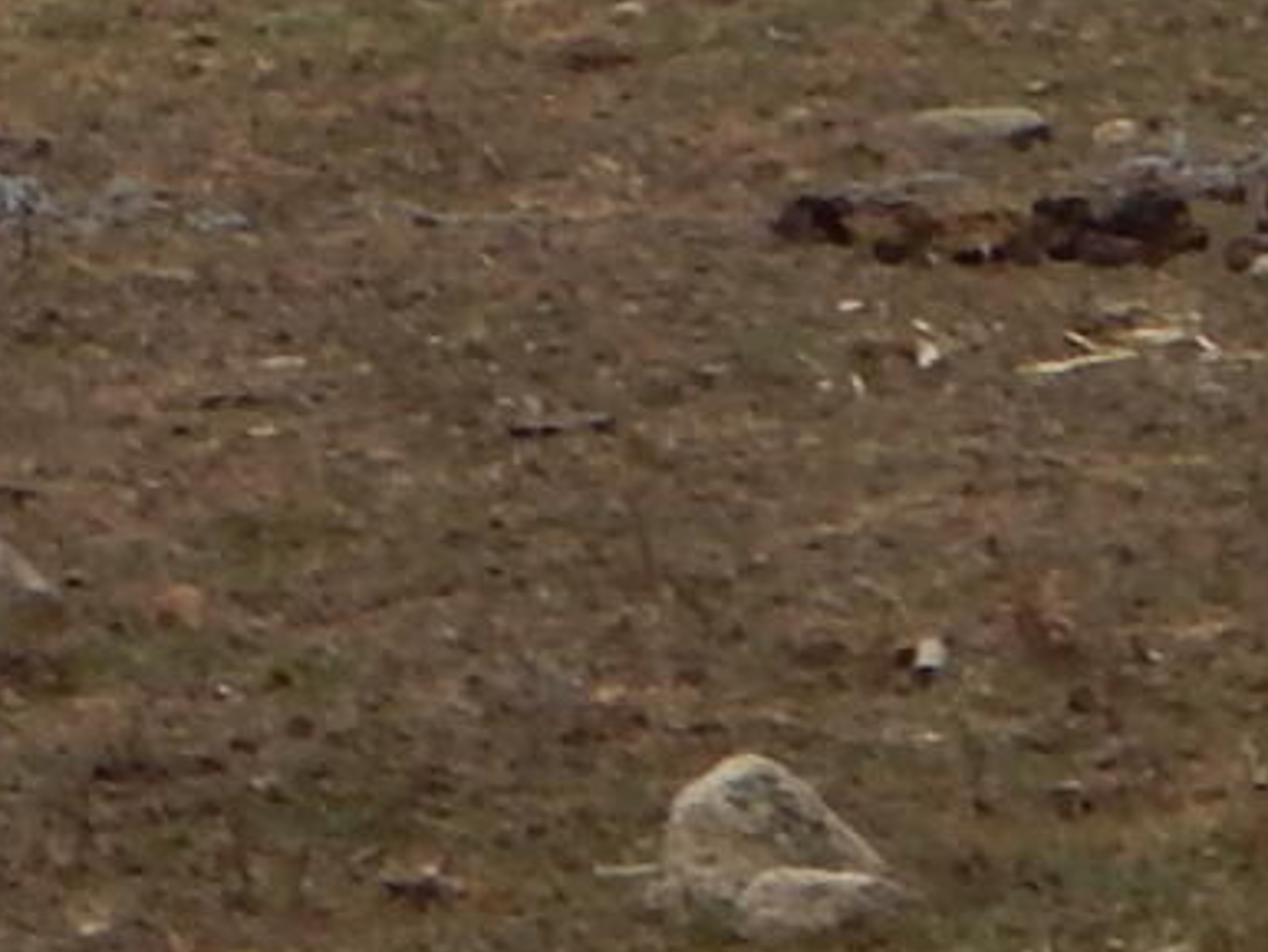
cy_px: -1680
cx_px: -2902
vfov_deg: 2.2
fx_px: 24550
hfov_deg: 2.9
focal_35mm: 670
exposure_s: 1/400
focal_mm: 15.3
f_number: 4.3
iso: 125
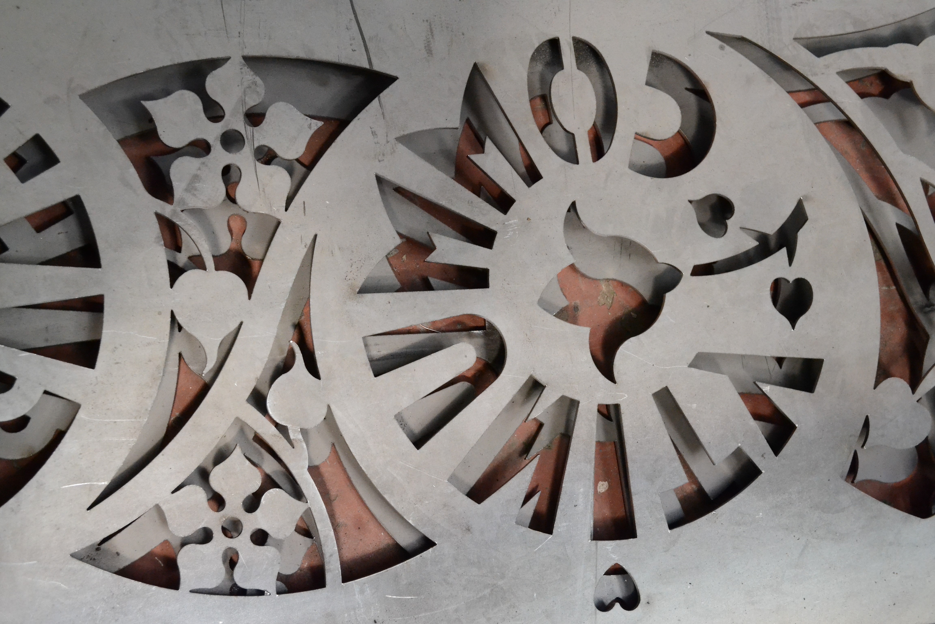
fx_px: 1169
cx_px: 468
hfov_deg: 43.6
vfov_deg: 29.9
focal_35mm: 45
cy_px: 312
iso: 3200
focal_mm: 30
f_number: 5.6
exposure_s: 1/800
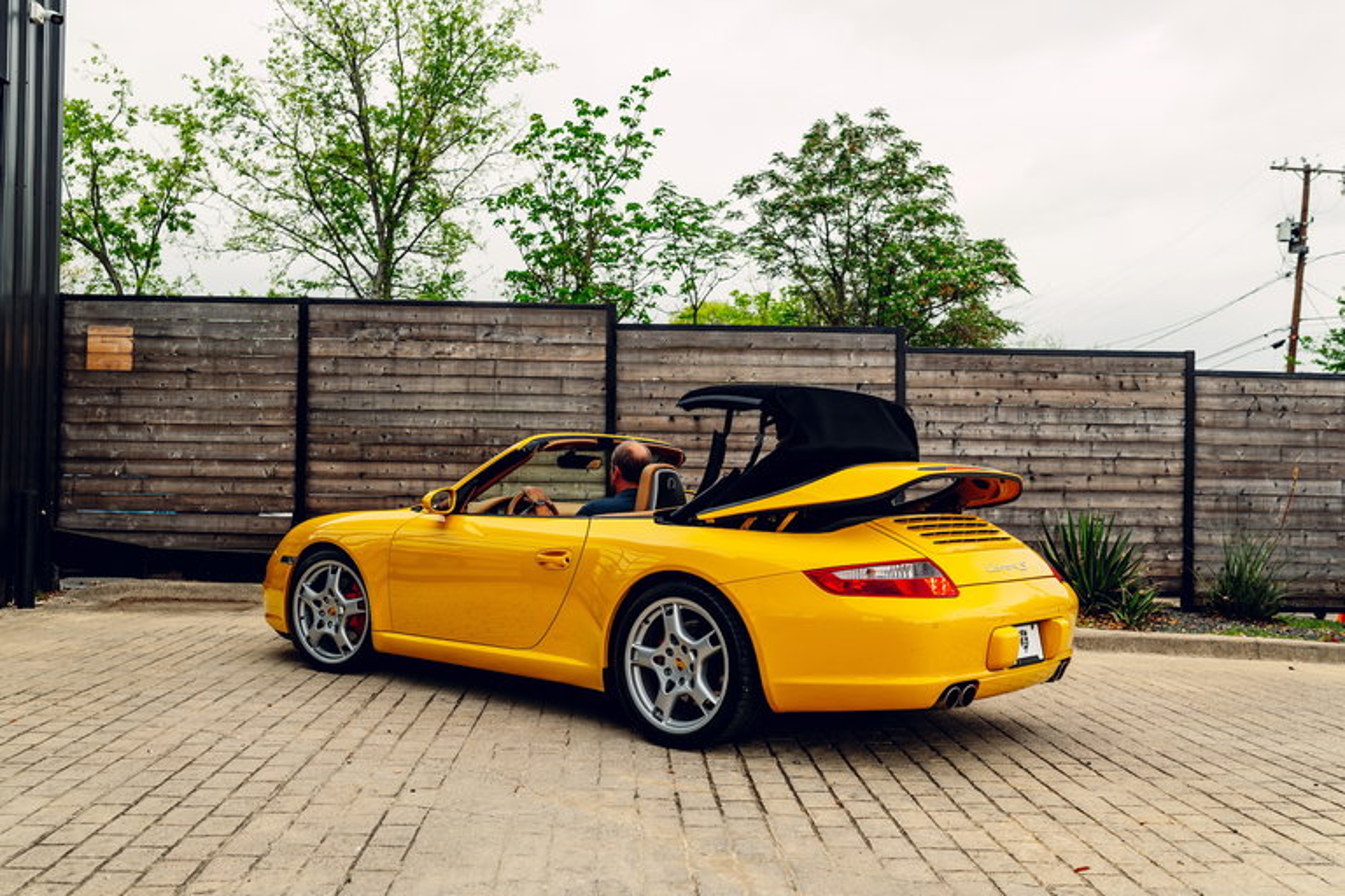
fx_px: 1308
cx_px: 672
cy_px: 448
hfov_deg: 54.4
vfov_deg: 37.9
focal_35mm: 35
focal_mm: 35
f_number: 3.5
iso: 100
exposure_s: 1/160
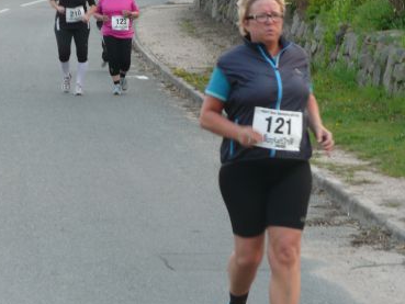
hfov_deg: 7.7
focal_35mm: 256
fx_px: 2996
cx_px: 259
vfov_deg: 5.8
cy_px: 128
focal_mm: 31
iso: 100
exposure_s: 1/40
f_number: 4.8
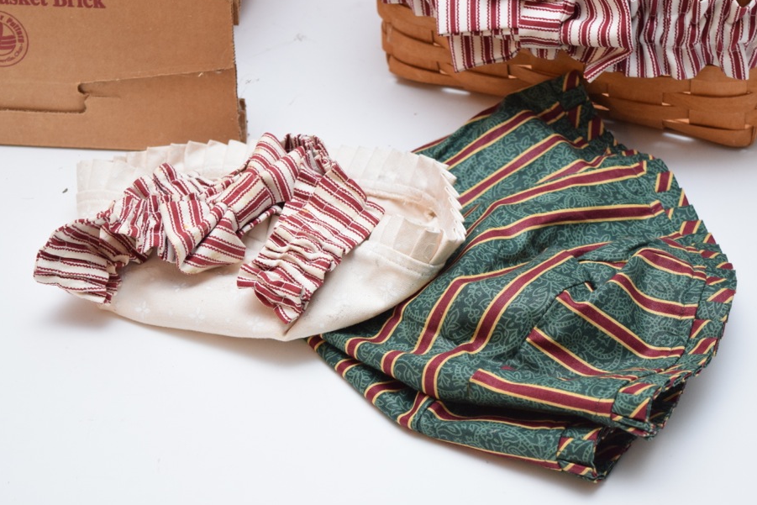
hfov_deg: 22.2
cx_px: 390
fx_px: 1925
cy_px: 244
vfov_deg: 14.9
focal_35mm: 92
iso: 1250
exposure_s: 1/60
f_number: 5.6
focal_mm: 55
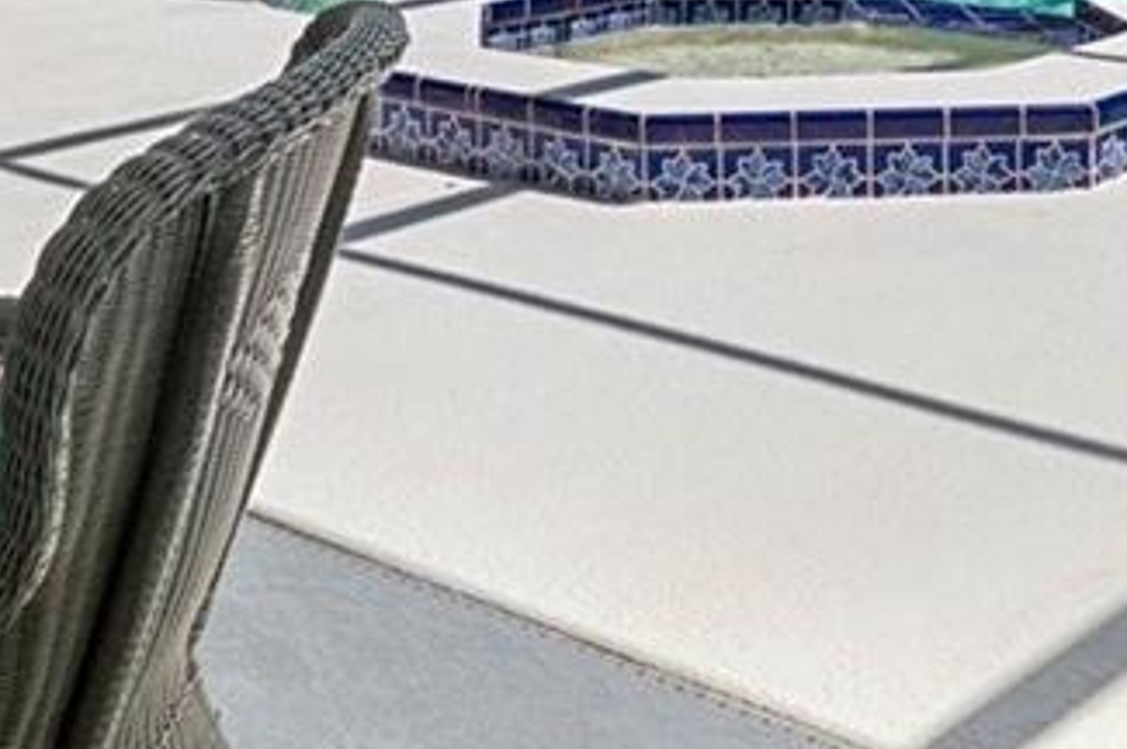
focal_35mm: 69
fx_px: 2158
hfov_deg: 29.2
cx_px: 655
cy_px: -316
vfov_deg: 17.9
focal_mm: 14
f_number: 8
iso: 100
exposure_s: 1/50
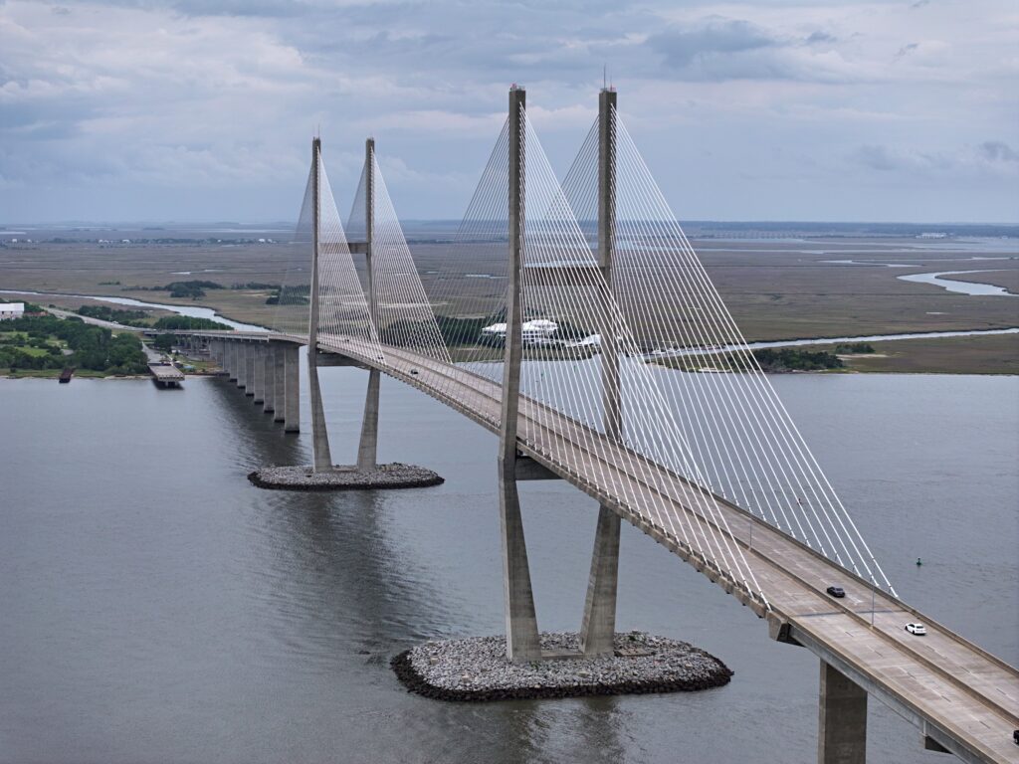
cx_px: 510
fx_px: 2061
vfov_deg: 21.0
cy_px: 382
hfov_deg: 27.8
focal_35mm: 70
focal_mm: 19.35
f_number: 2.8
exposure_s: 1/320
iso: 100
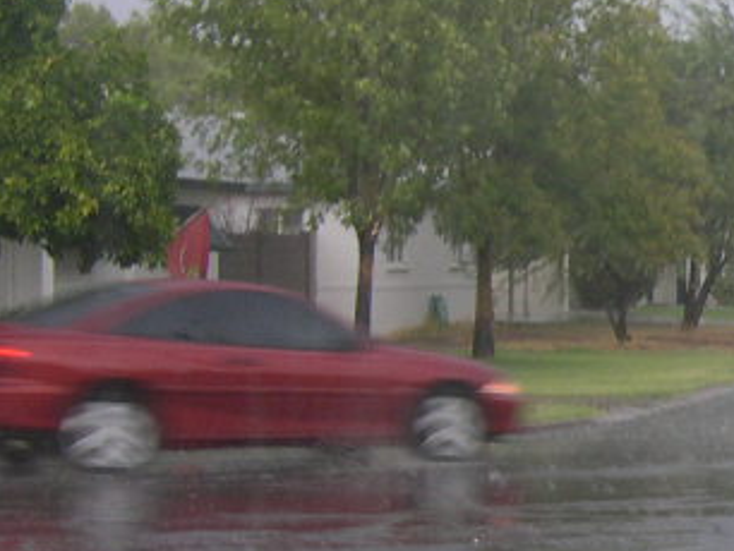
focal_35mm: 127
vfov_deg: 11.7
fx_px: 2695
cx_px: 1108
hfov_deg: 14.4
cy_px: 407
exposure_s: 1/20.1
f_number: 2.8
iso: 100
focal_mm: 8
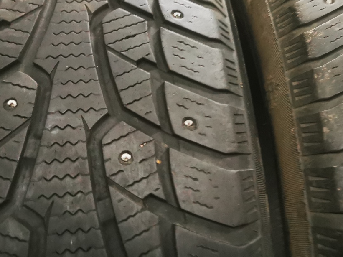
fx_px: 475
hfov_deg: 39.4
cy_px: 33
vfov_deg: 29.2
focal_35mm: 48
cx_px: 216
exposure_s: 1/25
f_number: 1.6
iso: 400
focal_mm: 5.56
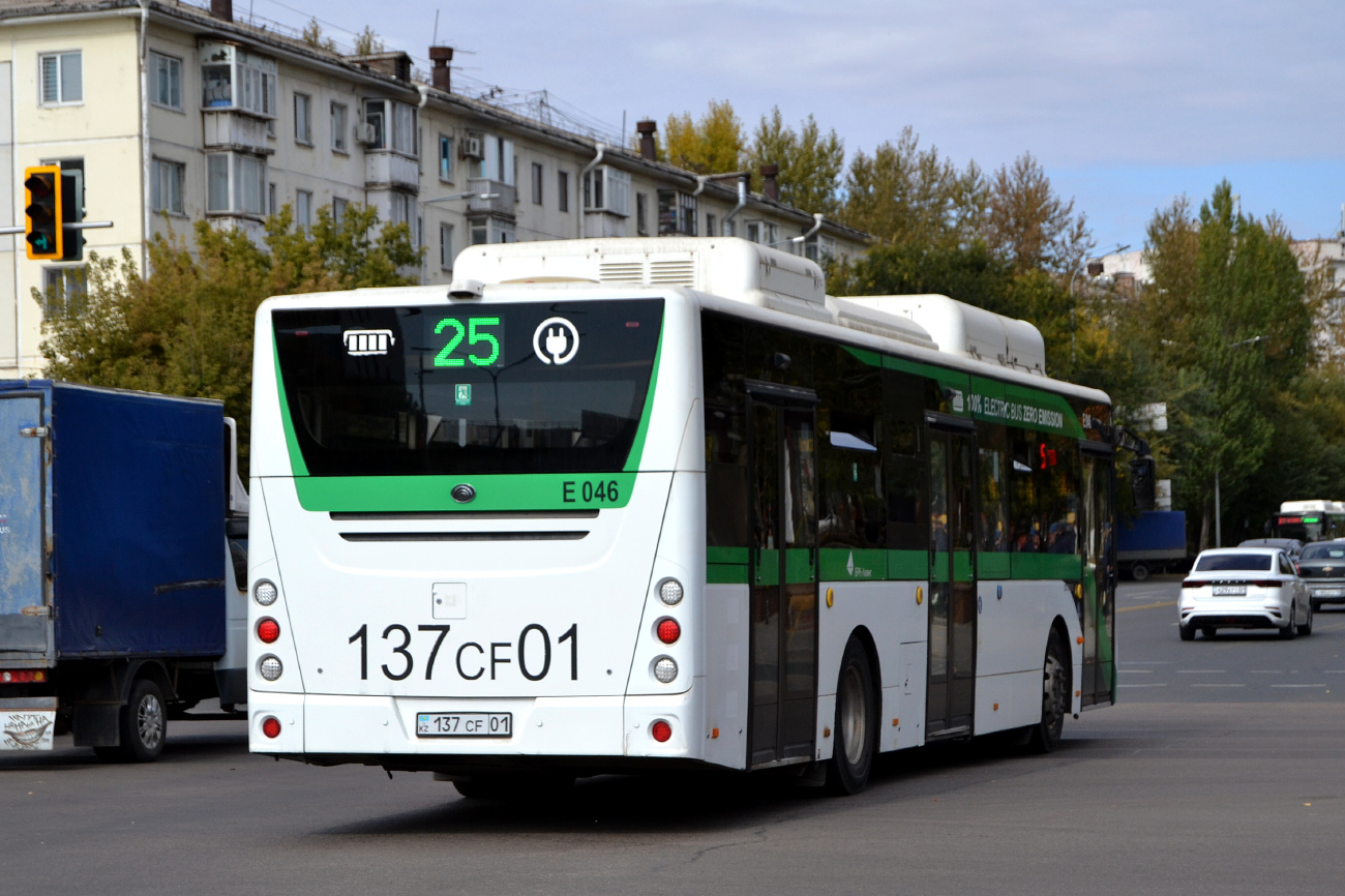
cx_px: 672
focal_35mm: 75
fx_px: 2801
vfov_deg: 18.2
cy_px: 448
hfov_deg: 27.0
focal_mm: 50
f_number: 6.3
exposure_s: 1/2000
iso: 400
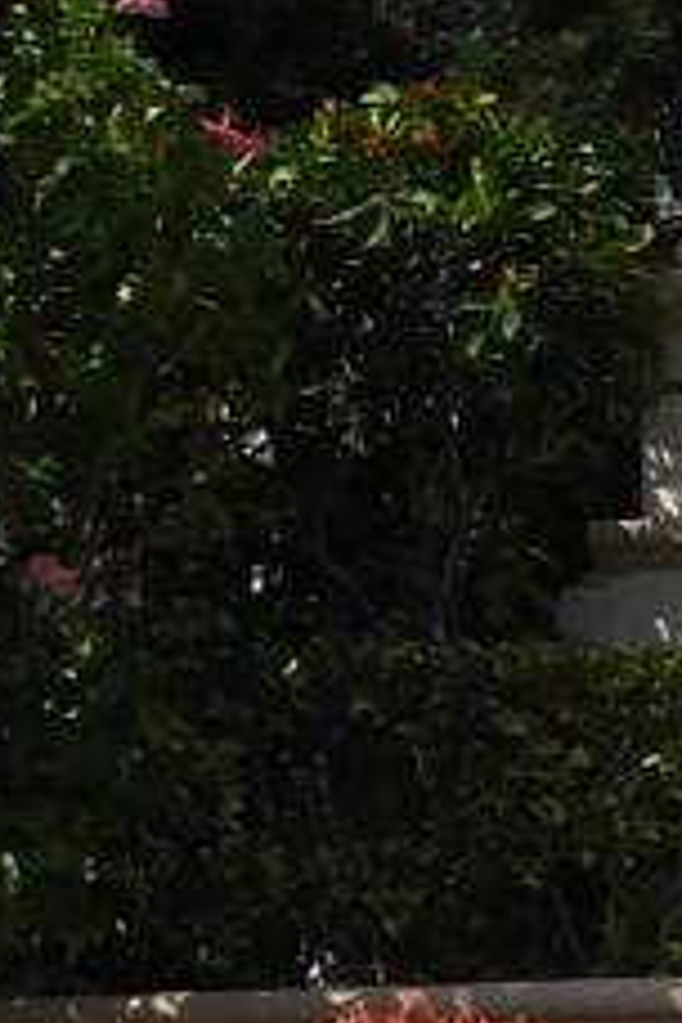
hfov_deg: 5.2
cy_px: 314
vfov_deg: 8.3
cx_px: 2066
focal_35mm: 249
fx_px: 7075
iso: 125
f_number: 7.2
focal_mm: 7.1
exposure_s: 1/400
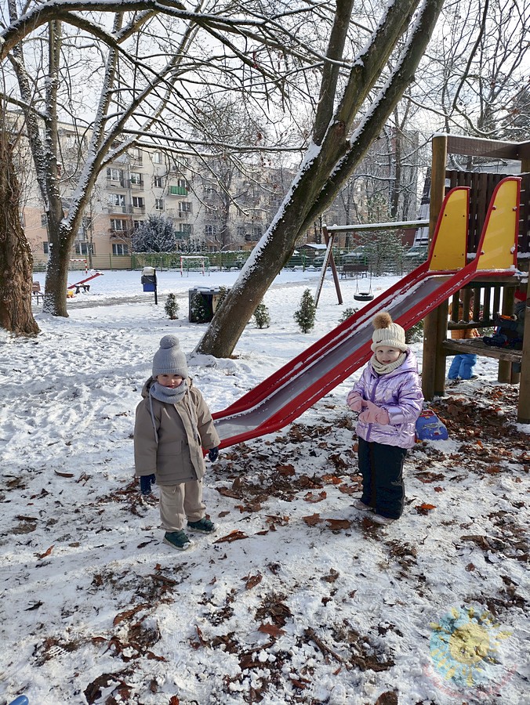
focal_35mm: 24
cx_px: 265
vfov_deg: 71.6
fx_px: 489
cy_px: 352
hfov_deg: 56.9
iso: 50
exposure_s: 1/1263
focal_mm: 4.68
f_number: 1.8
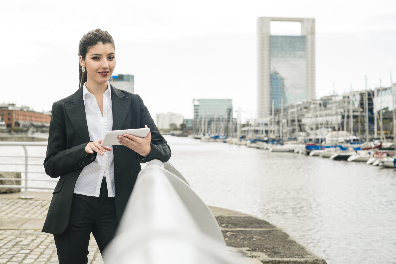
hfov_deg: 39.6
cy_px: 132
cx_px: 198
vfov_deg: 27.0
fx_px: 550
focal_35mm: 50
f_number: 5
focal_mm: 50
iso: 125
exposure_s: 1/125
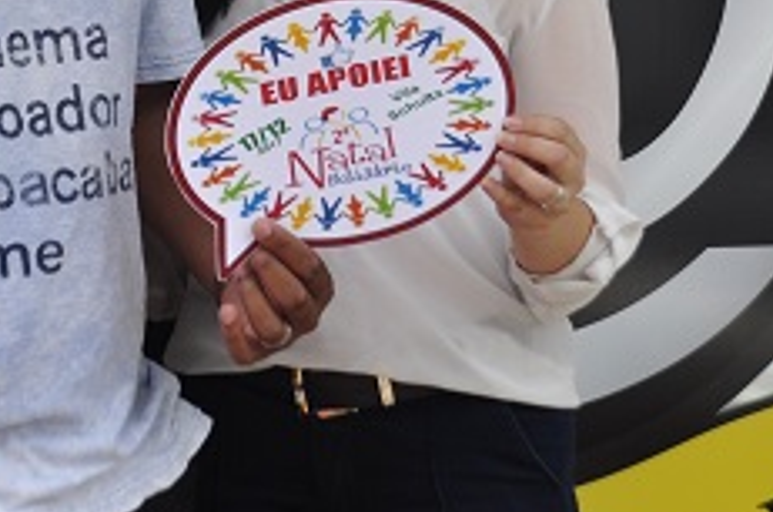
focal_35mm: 136
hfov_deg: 15.1
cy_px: -54
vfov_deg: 9.9
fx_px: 2921
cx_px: 261
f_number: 4.2
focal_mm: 35
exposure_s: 1/800
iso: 200
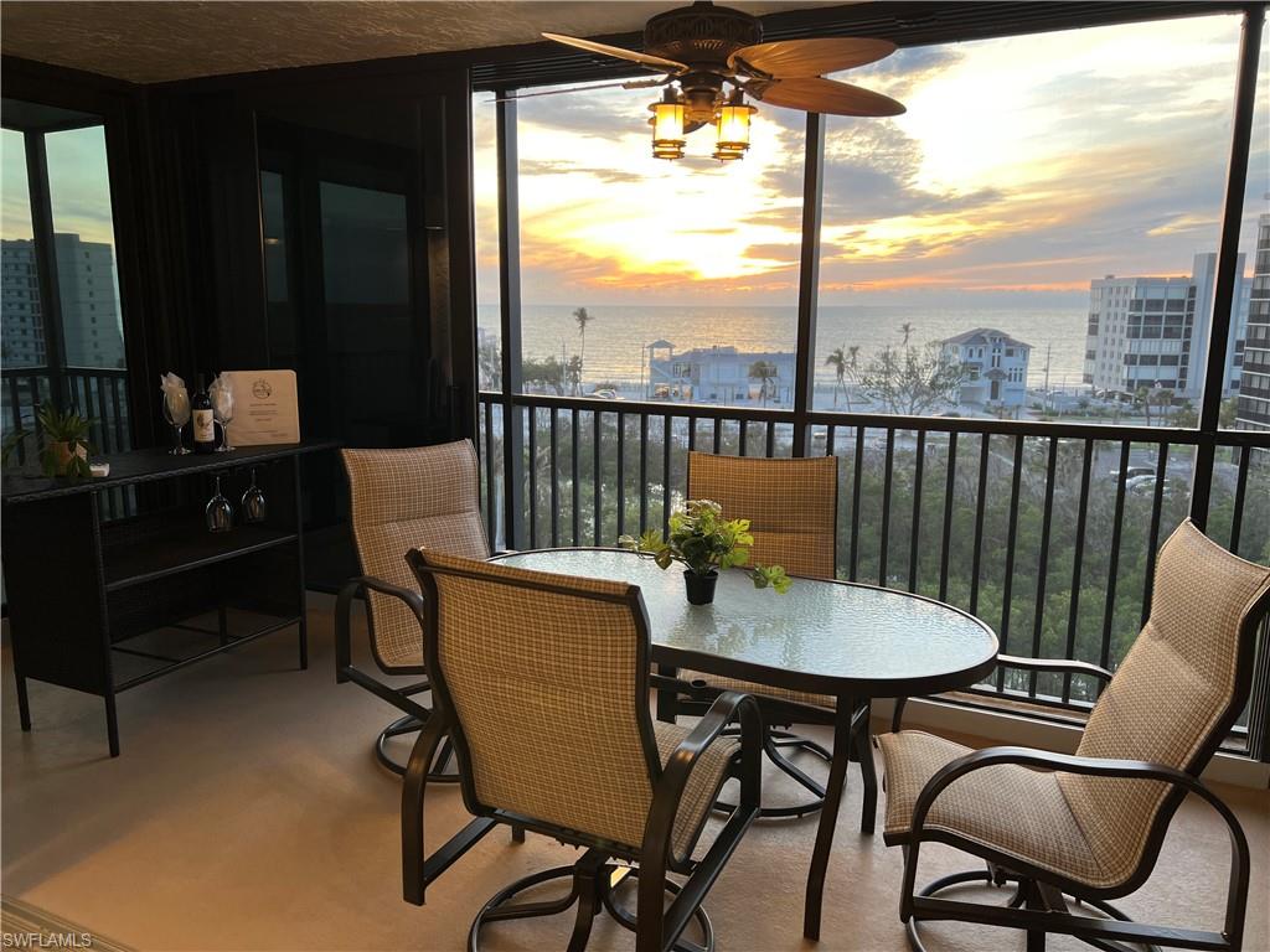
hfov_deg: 67.3
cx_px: 635
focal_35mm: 26
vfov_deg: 53.1
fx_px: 954
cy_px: 476
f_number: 1.5
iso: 50
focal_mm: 5.7
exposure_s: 1/120
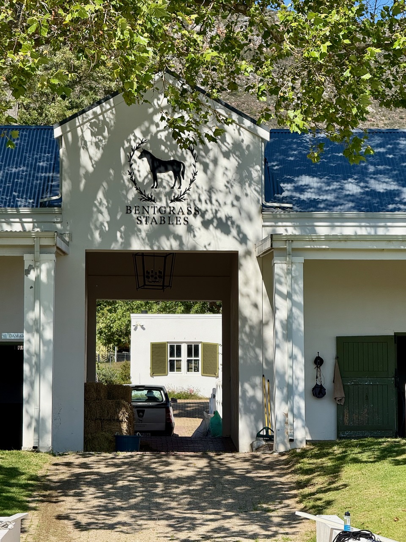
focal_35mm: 120
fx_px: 1877
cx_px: 203
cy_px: 271
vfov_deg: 16.4
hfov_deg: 12.3
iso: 64
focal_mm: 15.66
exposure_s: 1/1395
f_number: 2.8
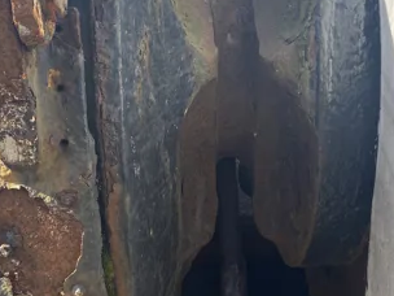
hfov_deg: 36.0
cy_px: 145
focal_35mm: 53
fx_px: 603
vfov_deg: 27.5
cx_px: 248
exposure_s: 1/640
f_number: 1.8
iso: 32
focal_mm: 4.25
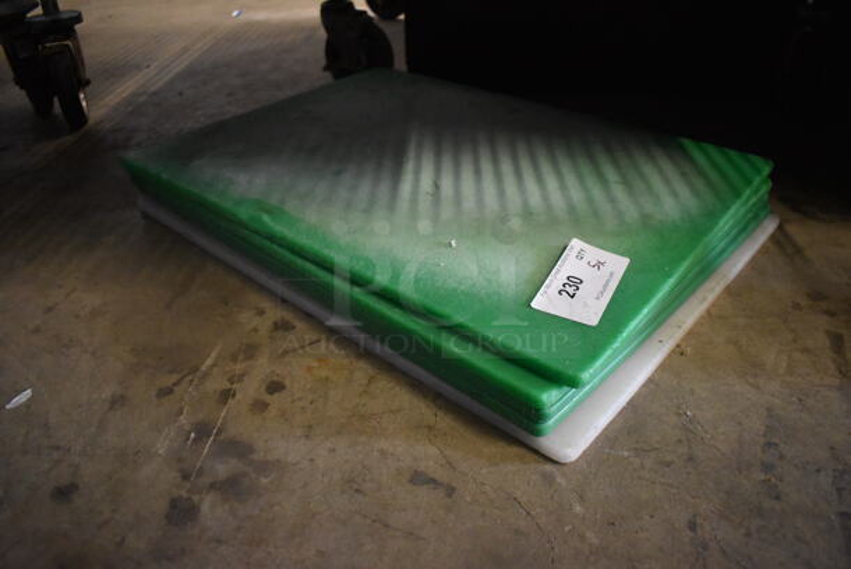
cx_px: 426
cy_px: 284
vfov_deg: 48.0
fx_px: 639
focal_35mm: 27
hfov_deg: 67.3
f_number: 3.5
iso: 5000
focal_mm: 18
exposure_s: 1/125
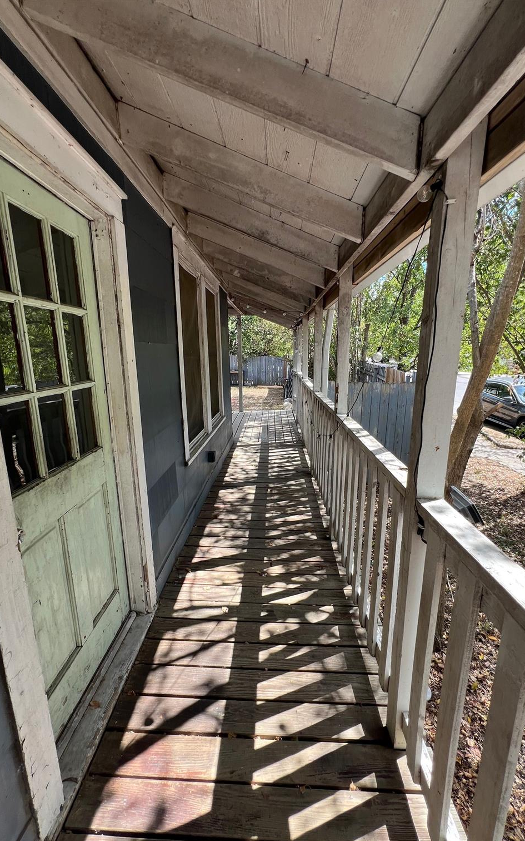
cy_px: 425
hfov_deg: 78.6
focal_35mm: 14
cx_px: 264
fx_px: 320
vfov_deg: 105.3
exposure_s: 1/217
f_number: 1.8
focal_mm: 1.57
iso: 32
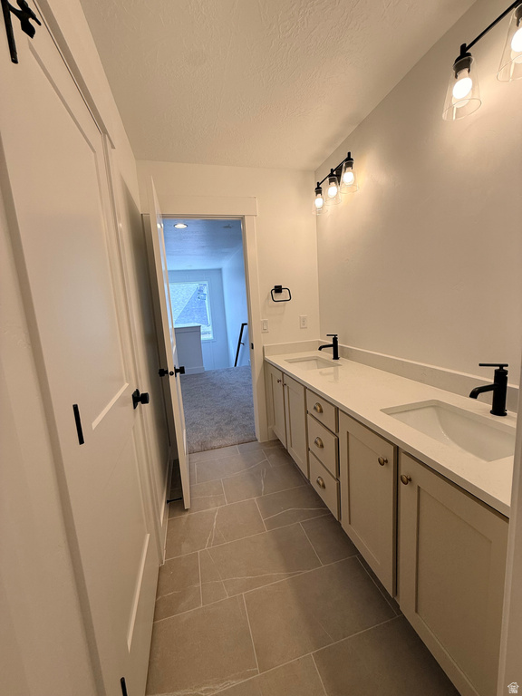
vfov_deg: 102.1
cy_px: 348
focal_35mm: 14
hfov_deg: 85.7
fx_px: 281
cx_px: 261
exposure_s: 1/174
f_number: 2.2
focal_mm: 2.22
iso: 64
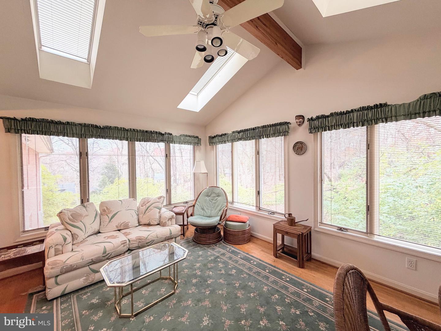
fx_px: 178
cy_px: 166
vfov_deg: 85.7
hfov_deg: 102.1
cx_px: 220
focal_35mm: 14
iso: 160
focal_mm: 2.22
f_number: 2.2
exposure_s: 1/120
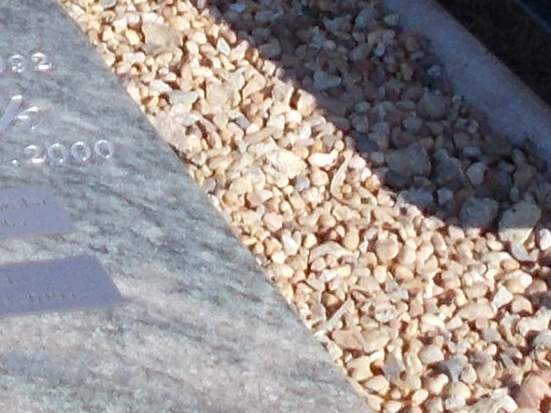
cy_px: -189
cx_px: -119
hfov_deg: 9.6
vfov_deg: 7.2
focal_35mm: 203
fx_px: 3233
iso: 80
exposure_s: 1/100
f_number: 8
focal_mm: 4.6
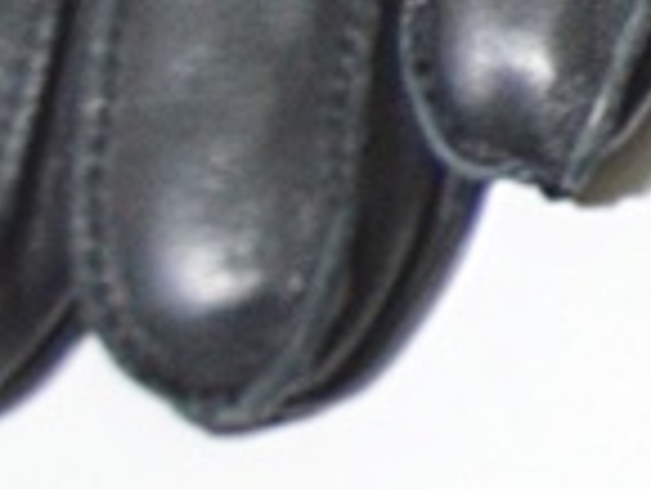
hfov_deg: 7.7
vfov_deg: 6.4
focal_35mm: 219
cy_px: -805
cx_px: 2025
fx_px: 4122
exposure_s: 1/60
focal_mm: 22
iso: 1600
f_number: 3.5
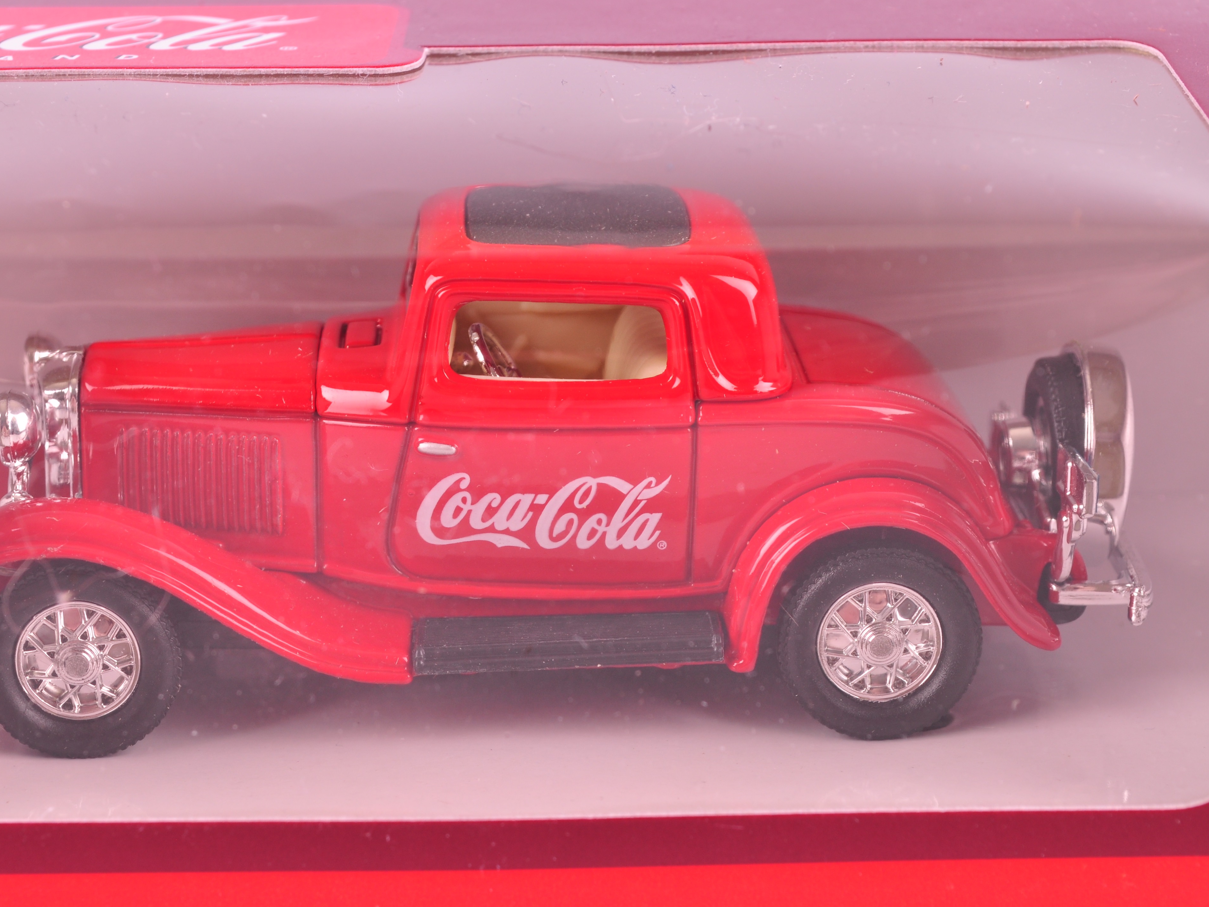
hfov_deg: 21.9
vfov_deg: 16.5
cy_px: 454
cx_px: 529
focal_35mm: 90
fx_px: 3128
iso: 160
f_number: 11
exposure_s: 1/125
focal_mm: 55
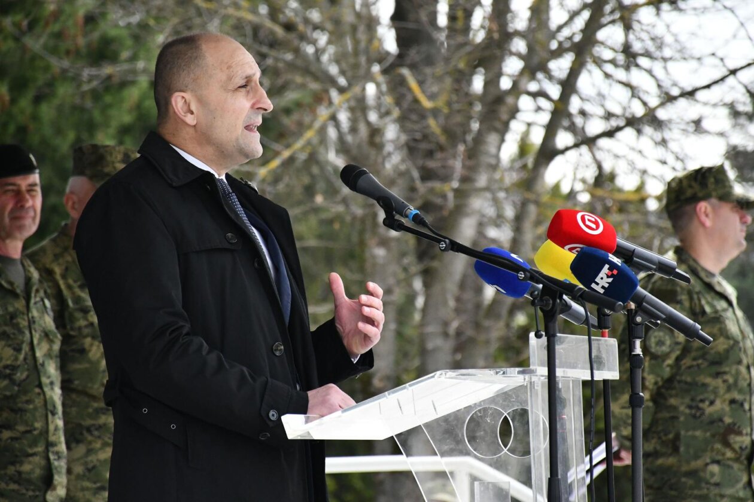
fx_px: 4398
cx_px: 377
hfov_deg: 9.8
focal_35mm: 210
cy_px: 251
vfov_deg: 6.5
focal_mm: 140
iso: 3200
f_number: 5.6
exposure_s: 1/3200
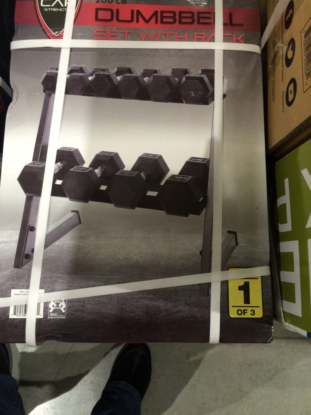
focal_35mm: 29
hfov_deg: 48.2
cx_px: 156
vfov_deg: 61.7
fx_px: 347
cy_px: 208
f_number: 2.2
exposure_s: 1/30
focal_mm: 4.15
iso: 125
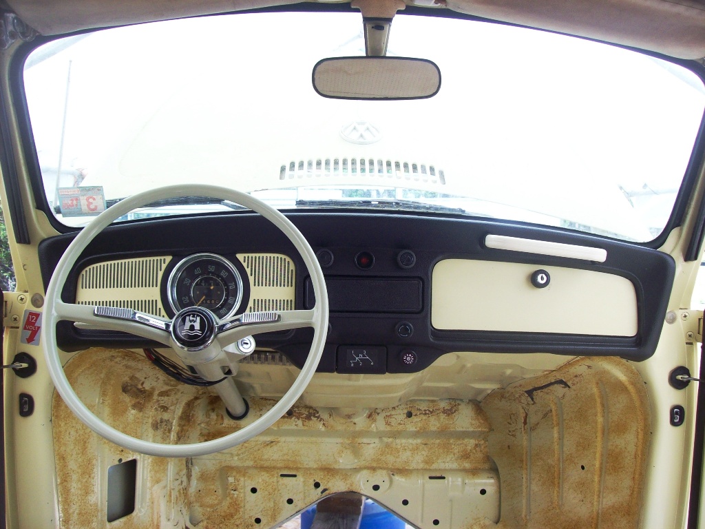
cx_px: 352
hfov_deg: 51.4
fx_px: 733
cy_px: 264
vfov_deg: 39.7
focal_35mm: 36
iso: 80
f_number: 2.7
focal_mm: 6
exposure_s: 1/182
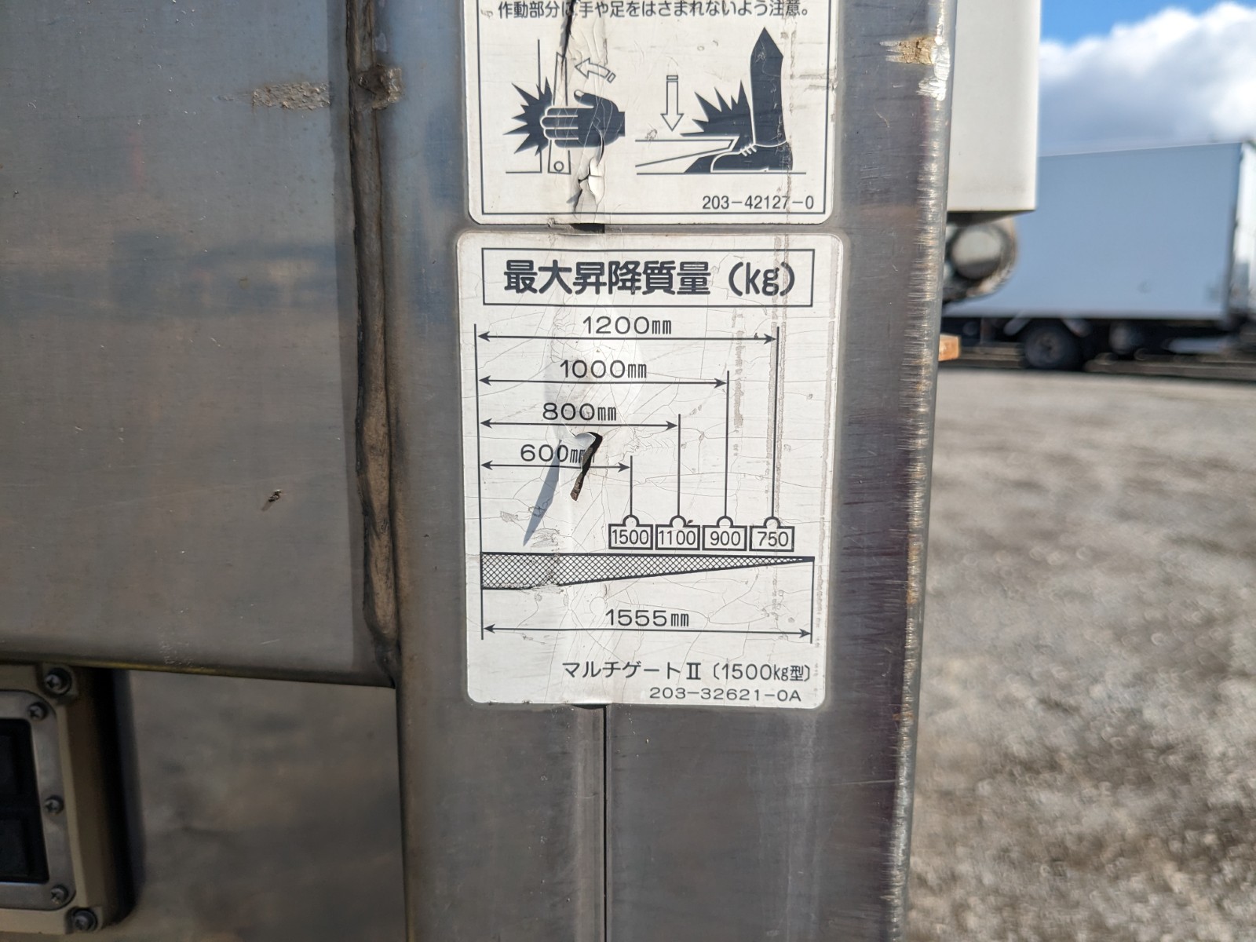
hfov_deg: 65.3
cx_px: 628
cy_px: 471
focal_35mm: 27
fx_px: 980
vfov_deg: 51.4
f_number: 1.73
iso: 79
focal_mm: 4.38
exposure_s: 1/3891
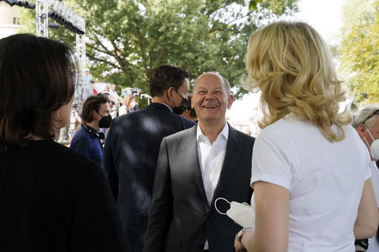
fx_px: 547
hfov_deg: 38.2
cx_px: 190
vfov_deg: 26.0
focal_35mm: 52
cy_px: 126
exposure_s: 1/160
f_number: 9
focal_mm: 52
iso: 640
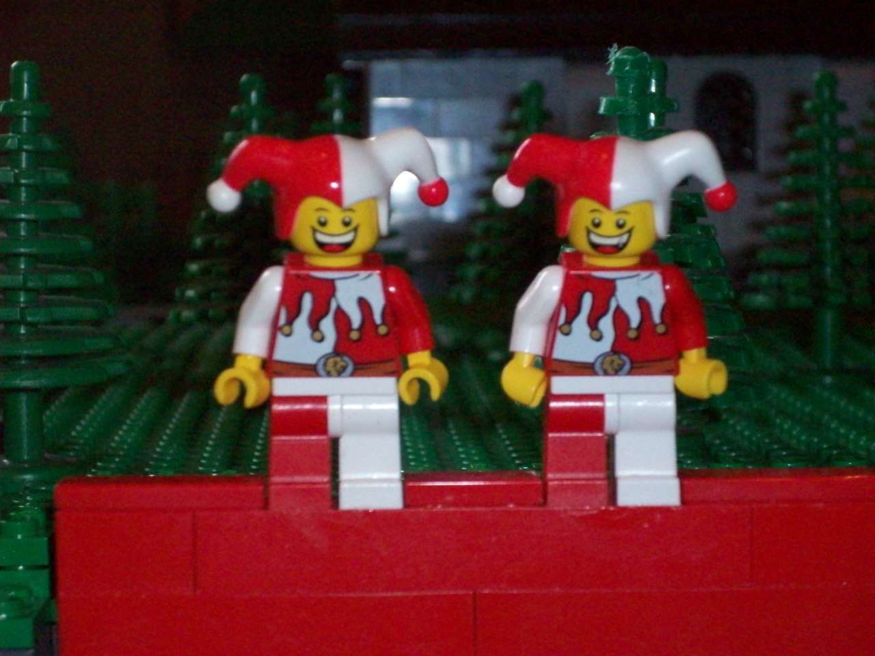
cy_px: 328
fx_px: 2806
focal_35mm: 111
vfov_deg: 13.3
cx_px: 438
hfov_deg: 17.7
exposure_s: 1/128
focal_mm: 18.6
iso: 400
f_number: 5.2
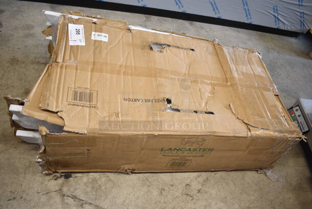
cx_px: 156
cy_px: 104
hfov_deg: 67.3
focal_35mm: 27
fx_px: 234
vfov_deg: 48.0
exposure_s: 1/30
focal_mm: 18
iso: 560
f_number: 3.5
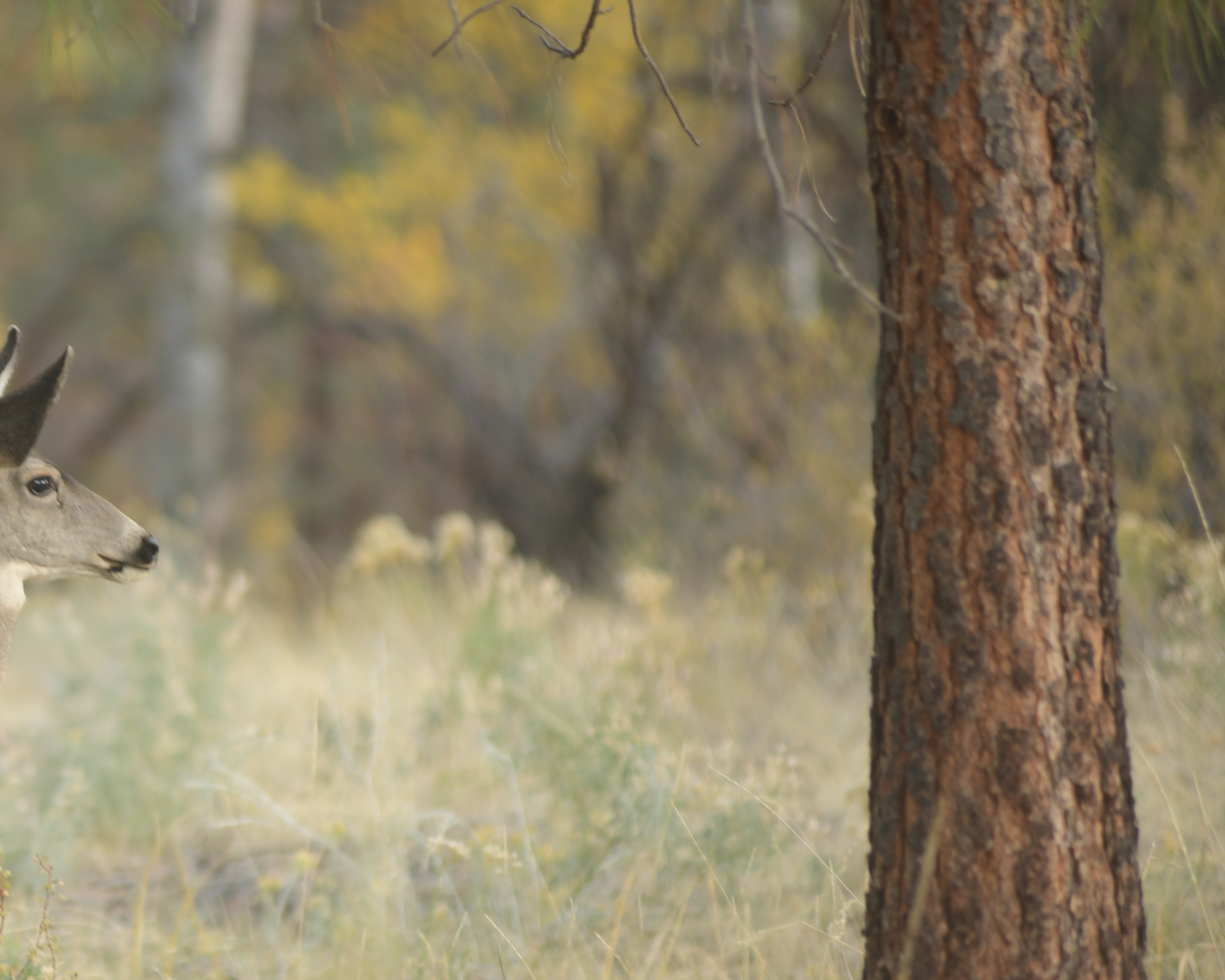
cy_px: 610
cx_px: -21
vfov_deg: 4.1
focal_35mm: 382
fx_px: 13849
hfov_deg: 5.1
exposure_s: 1/100
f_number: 3.2
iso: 800
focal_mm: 200
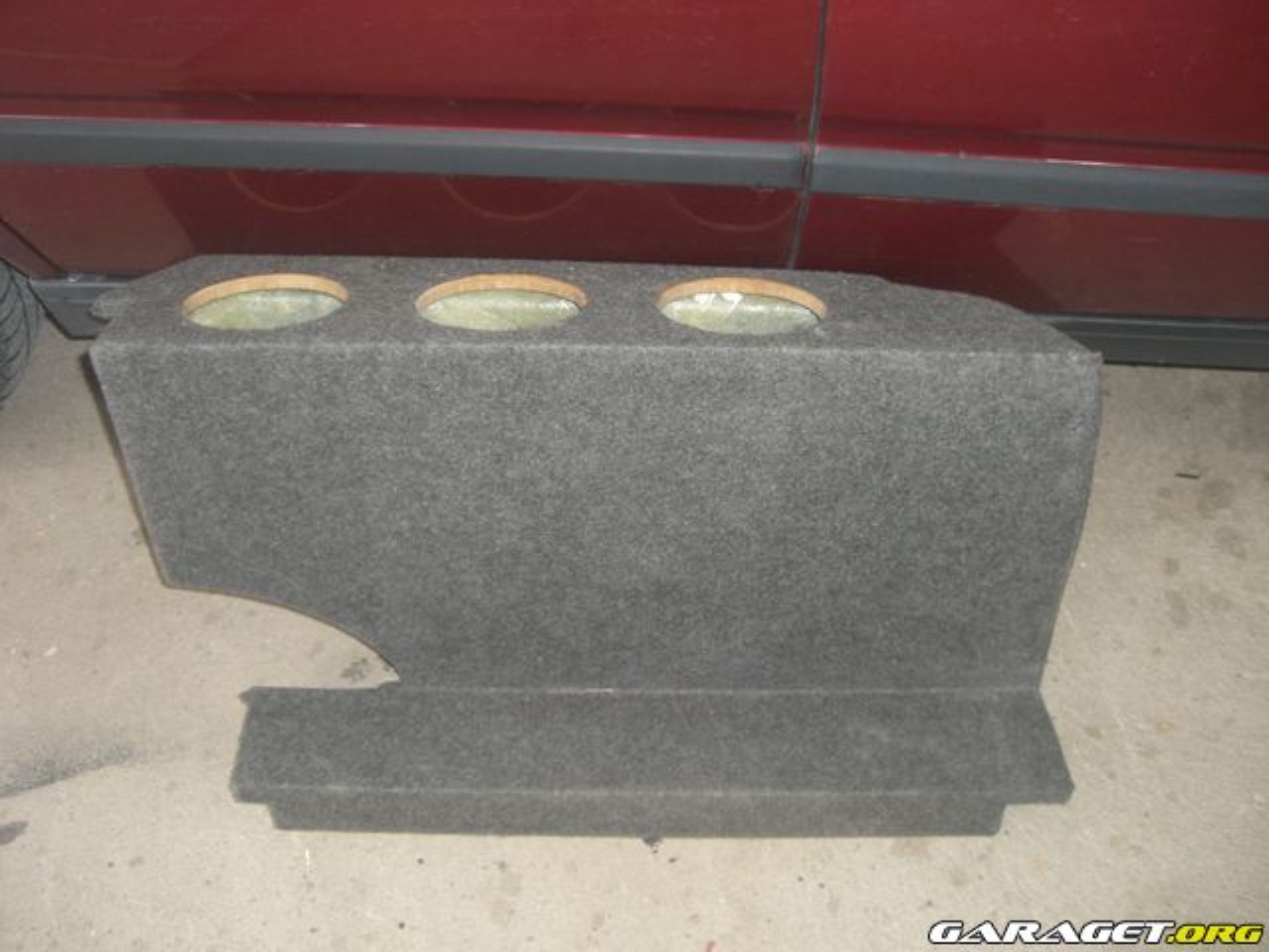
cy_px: 476
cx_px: 634
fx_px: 1393
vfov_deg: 37.7
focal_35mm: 38
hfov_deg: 49.0
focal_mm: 6.2
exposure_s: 1/60
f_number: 2.7
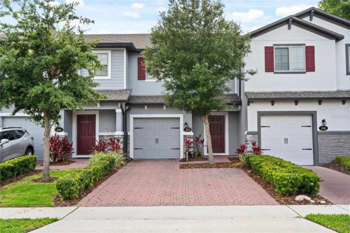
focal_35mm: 34
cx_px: 175
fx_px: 335
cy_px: 116
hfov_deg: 55.1
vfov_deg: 38.3
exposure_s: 1/160
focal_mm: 34.5
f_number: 7.1
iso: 800
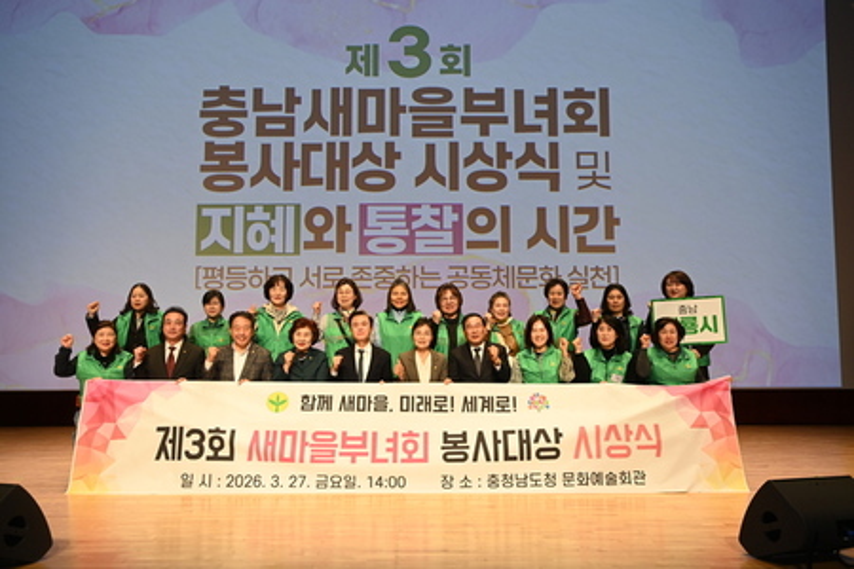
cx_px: 427
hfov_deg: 54.4
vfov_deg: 37.9
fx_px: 830
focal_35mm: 35
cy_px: 284
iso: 800
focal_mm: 35
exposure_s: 1/250
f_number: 4
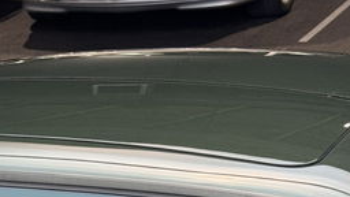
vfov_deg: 7.5
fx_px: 1457
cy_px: 361
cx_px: -33
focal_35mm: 157
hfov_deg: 13.4
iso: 64
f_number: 1.78
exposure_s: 1/50
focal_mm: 6.76
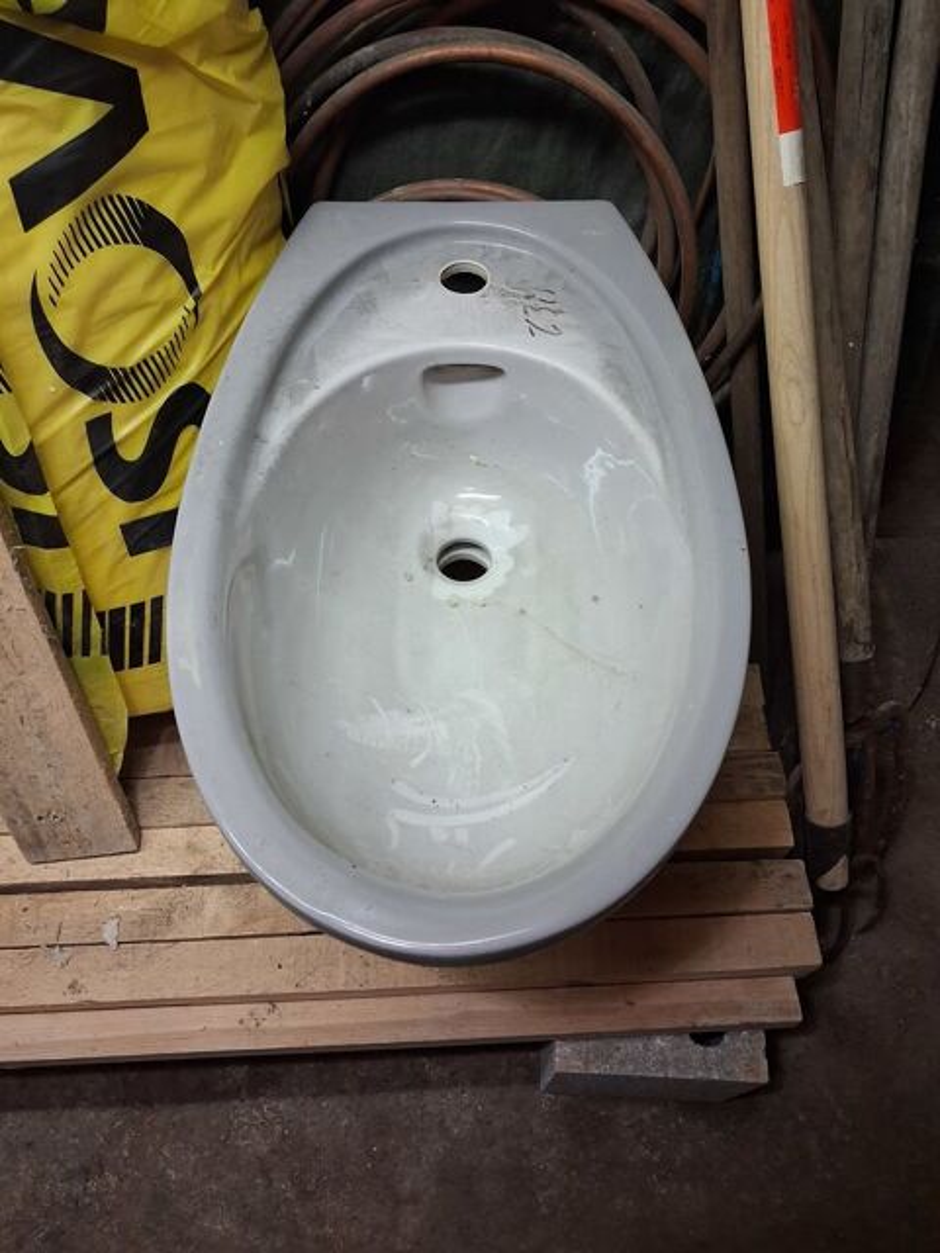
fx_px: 978
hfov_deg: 51.4
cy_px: 626
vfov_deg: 65.3
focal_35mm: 27
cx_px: 470
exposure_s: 1/50
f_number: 1.8
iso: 640
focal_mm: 4
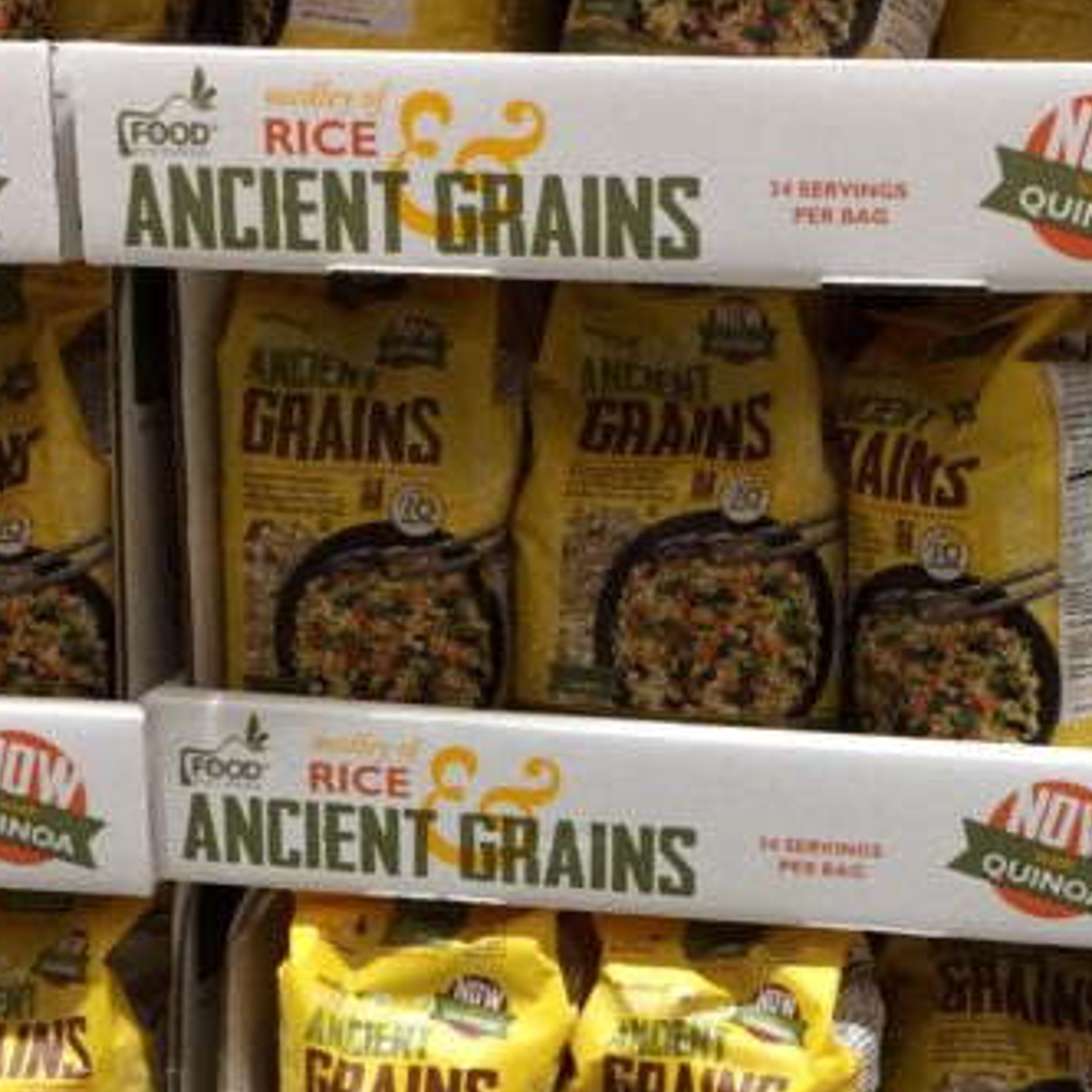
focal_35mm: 79
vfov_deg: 21.4
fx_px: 2820
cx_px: 743
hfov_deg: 21.8
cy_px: 993
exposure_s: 1/33
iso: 100
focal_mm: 4.15
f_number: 2.2
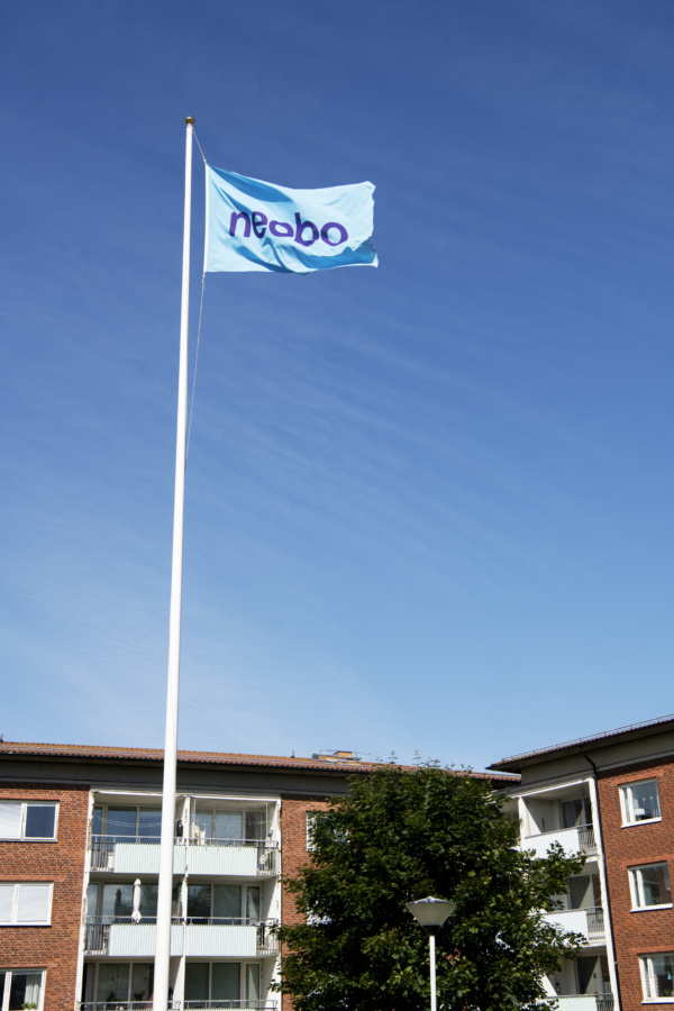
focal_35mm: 48
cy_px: 506
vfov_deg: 41.1
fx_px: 1348
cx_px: 337
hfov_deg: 28.1
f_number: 8
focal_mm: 48
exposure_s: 1/1250
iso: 200
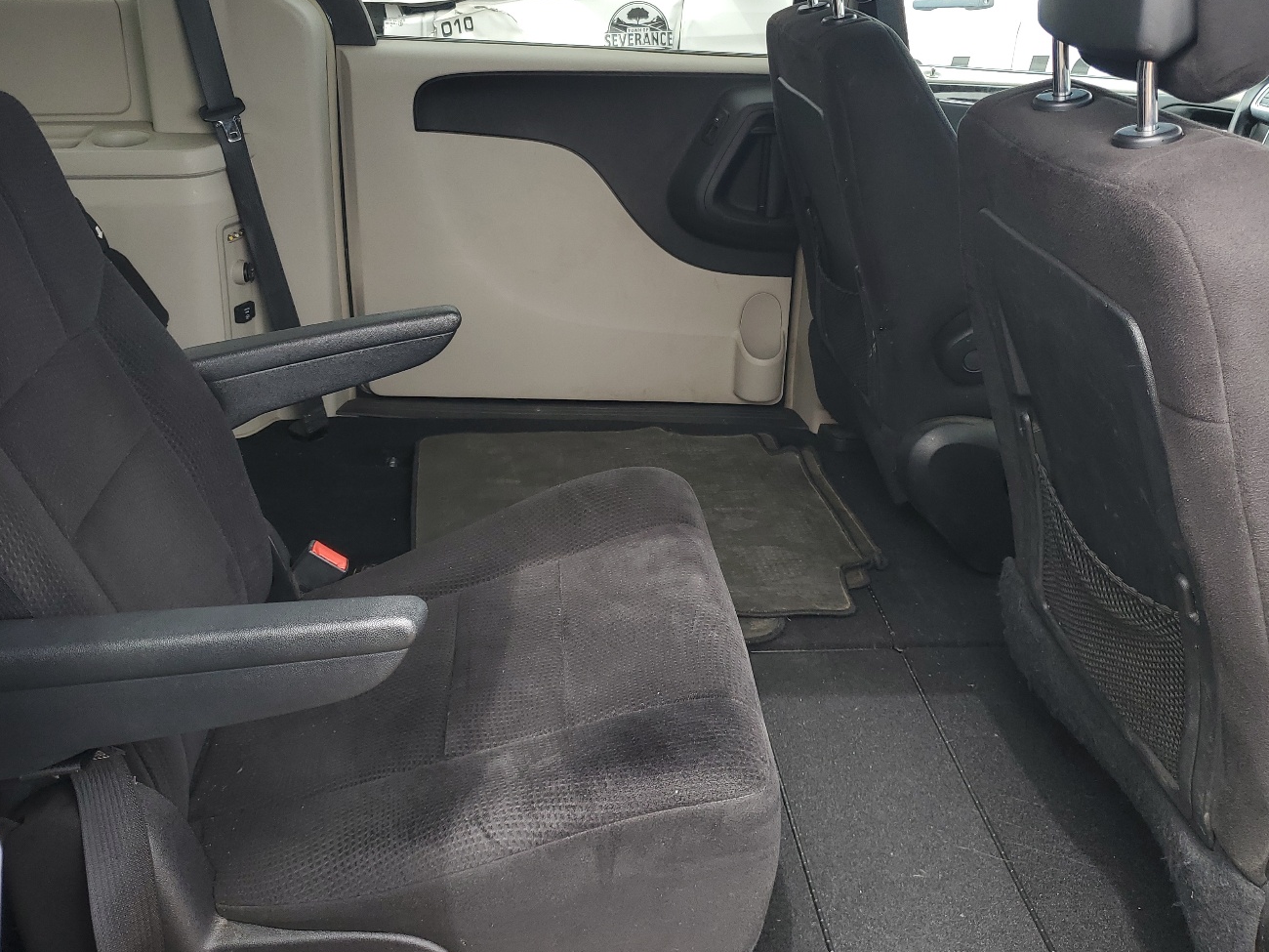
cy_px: 379
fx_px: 1173
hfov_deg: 56.8
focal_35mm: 32
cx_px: 601
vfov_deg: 43.9
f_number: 1.5
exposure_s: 1/263
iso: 50
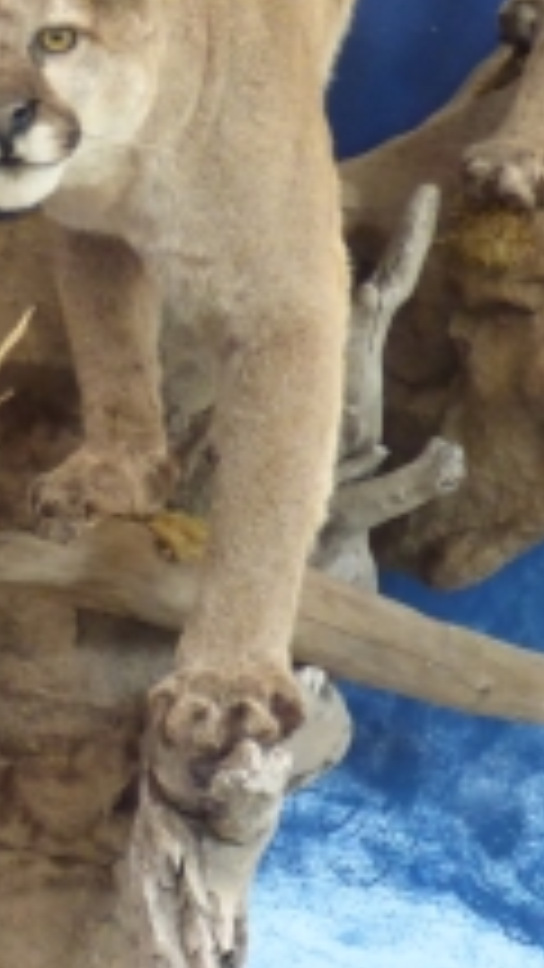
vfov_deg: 13.8
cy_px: 243
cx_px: 121
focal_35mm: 155
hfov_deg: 7.8
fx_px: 3973
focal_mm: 9.1
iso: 640
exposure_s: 1/60
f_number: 3.9
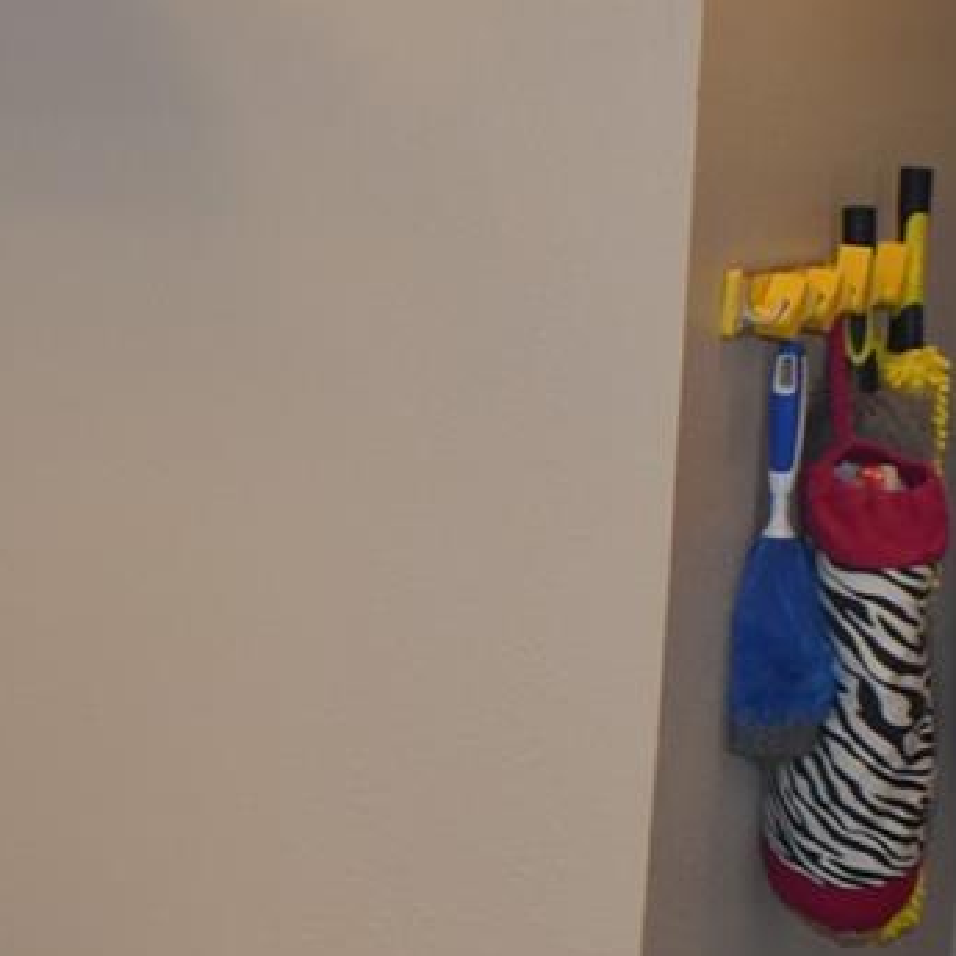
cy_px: 873
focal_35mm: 136
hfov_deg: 12.6
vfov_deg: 12.7
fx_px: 4248
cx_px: -163
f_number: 5
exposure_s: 1/100
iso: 800
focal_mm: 23
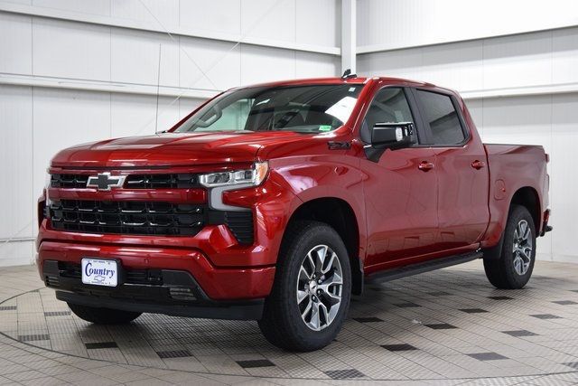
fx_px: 915
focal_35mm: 57
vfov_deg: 23.8
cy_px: 193
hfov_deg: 35.0
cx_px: 289
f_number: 5.6
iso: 1600
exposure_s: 1/60
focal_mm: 38
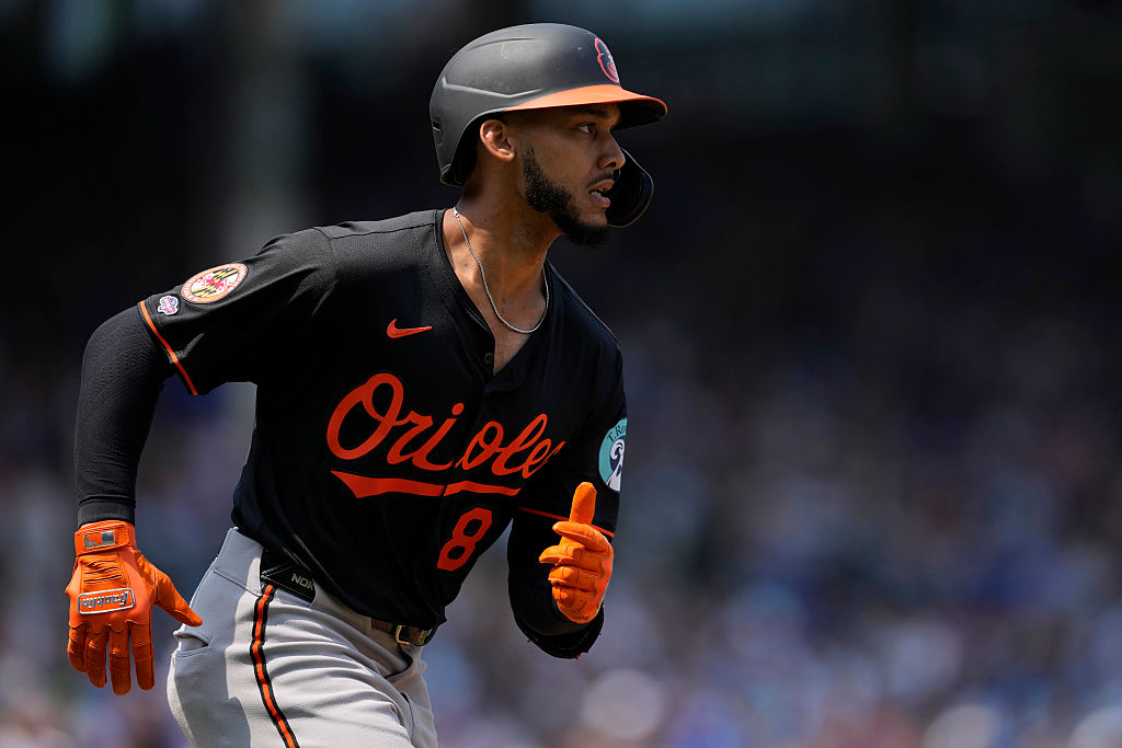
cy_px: 374
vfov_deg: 3.4
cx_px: 561
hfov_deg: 5.2
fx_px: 12468
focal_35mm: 400
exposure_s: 1/6400
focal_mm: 400
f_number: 3.2
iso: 500
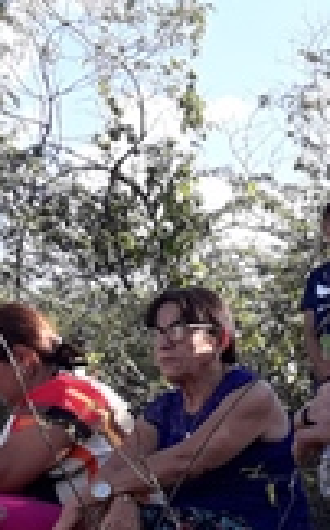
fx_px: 1687
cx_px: 163
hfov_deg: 11.2
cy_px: 412
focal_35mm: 117
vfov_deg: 17.7
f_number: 1.9
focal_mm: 3.7
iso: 40
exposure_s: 1/448
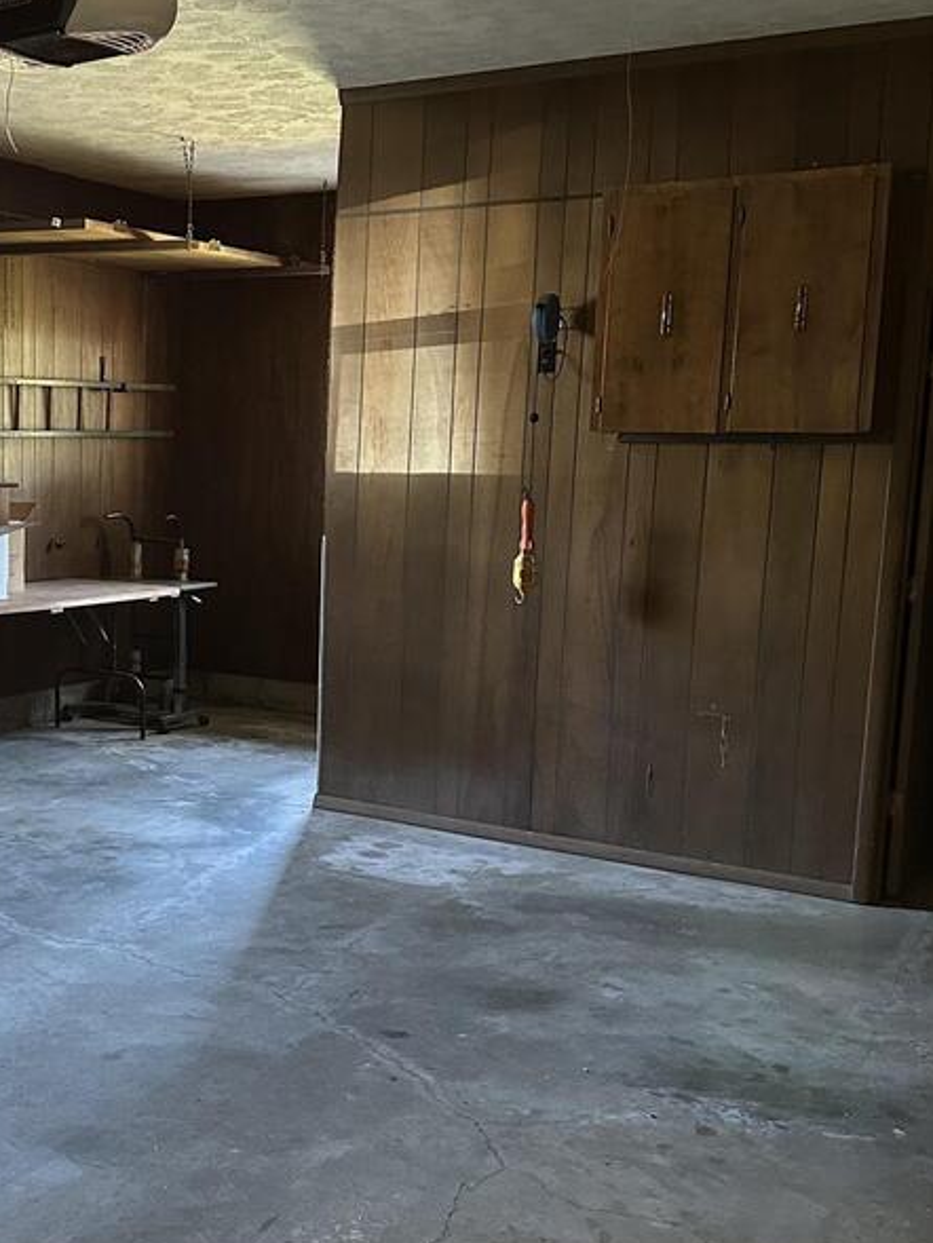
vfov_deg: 42.9
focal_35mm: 44
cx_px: 194
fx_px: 1581
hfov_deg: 32.1
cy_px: 688
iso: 800
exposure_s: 1/40
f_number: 1.78
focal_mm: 6.86
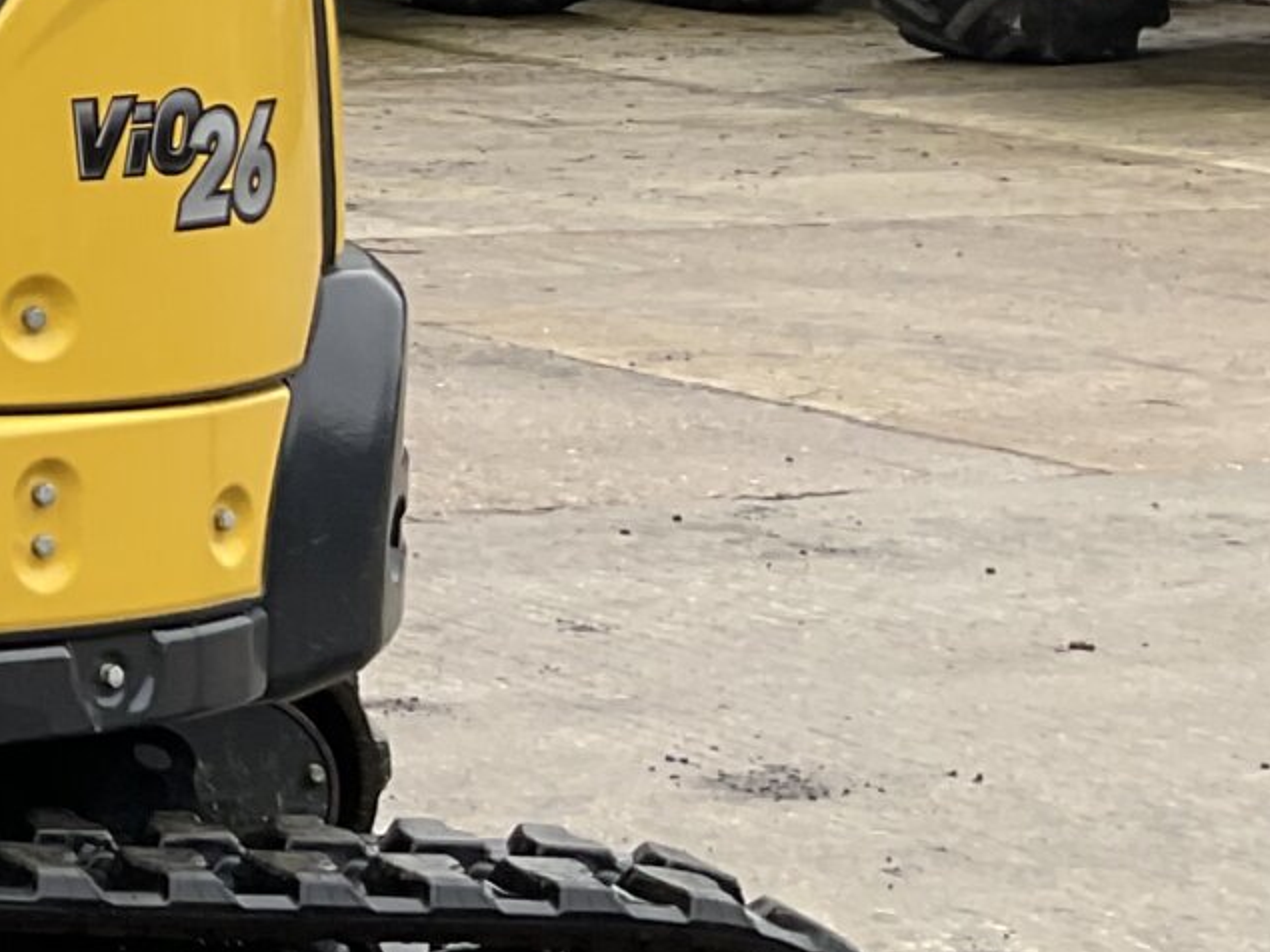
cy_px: -58
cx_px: -1218
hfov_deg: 14.3
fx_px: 4292
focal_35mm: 117
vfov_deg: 12.5
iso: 20
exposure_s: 1/100
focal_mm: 3
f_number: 1.8
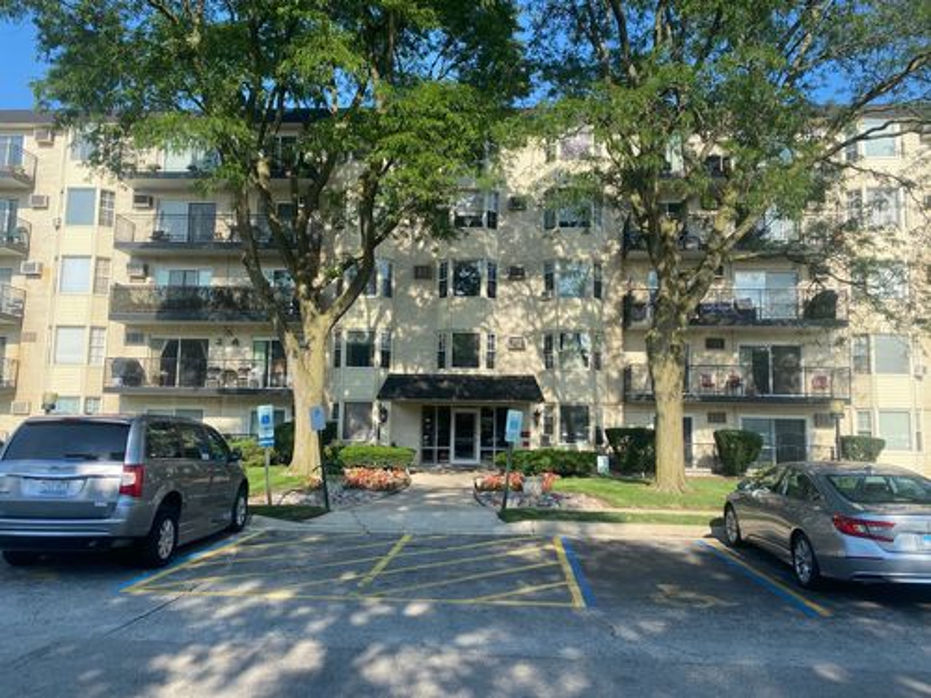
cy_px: 349
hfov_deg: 67.3
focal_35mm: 26
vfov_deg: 53.1
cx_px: 466
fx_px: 699
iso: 32
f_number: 1.8
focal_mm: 4.25
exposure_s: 1/1206
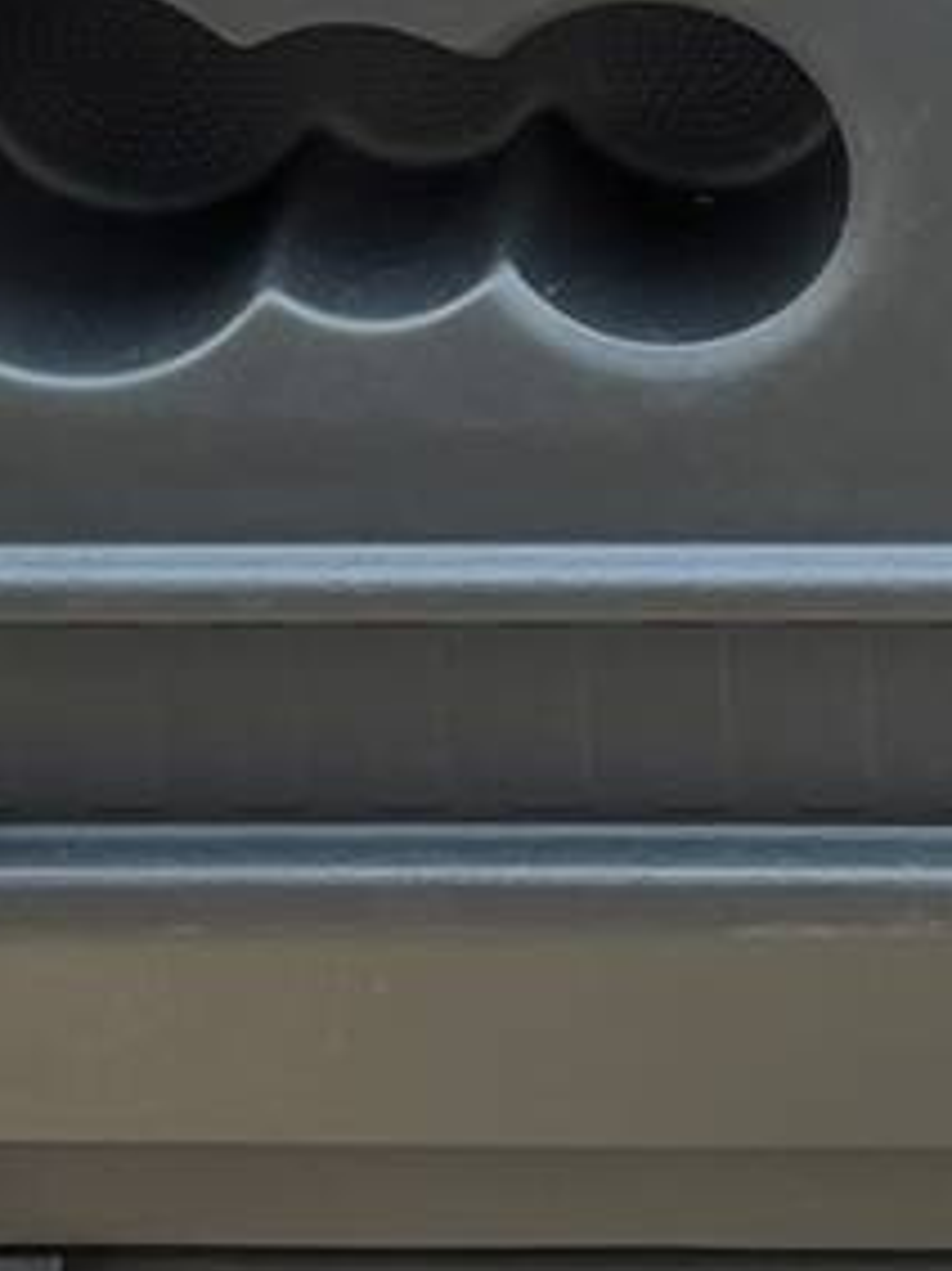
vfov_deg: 13.1
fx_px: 5394
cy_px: -229
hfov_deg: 9.7
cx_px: 1612
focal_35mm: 147
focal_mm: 5.1
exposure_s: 1/121
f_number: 1.6
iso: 80
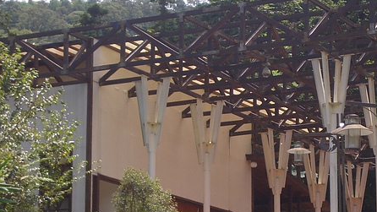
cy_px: 122
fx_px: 1540
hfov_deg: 13.9
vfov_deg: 7.9
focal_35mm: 154
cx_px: 234
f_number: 4.8
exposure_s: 1/250
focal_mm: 17.4
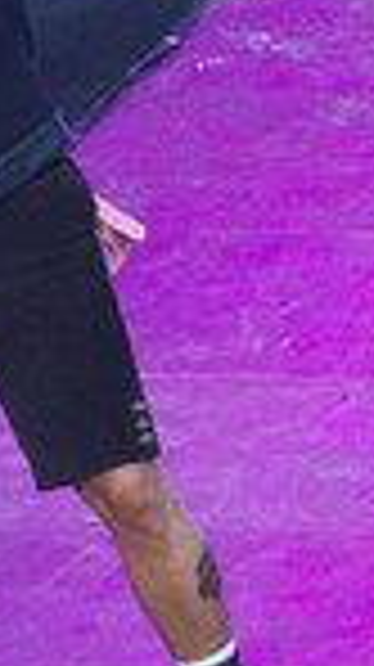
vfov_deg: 1.7
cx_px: -196
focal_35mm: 1279
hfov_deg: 0.9
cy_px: 248
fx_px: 22601
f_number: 5.6
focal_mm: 400
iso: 1600
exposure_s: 1/320
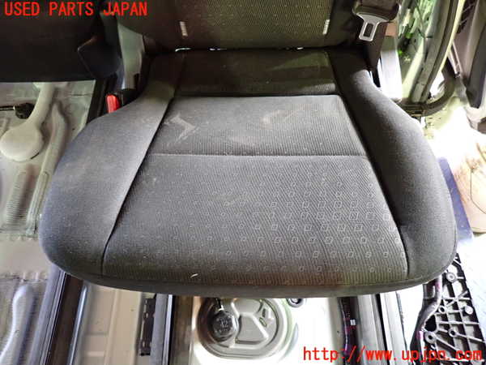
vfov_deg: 54.9
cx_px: 243
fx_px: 351
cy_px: 182
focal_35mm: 25
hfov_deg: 69.4
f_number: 2
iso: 800
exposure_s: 1/15
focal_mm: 4.5
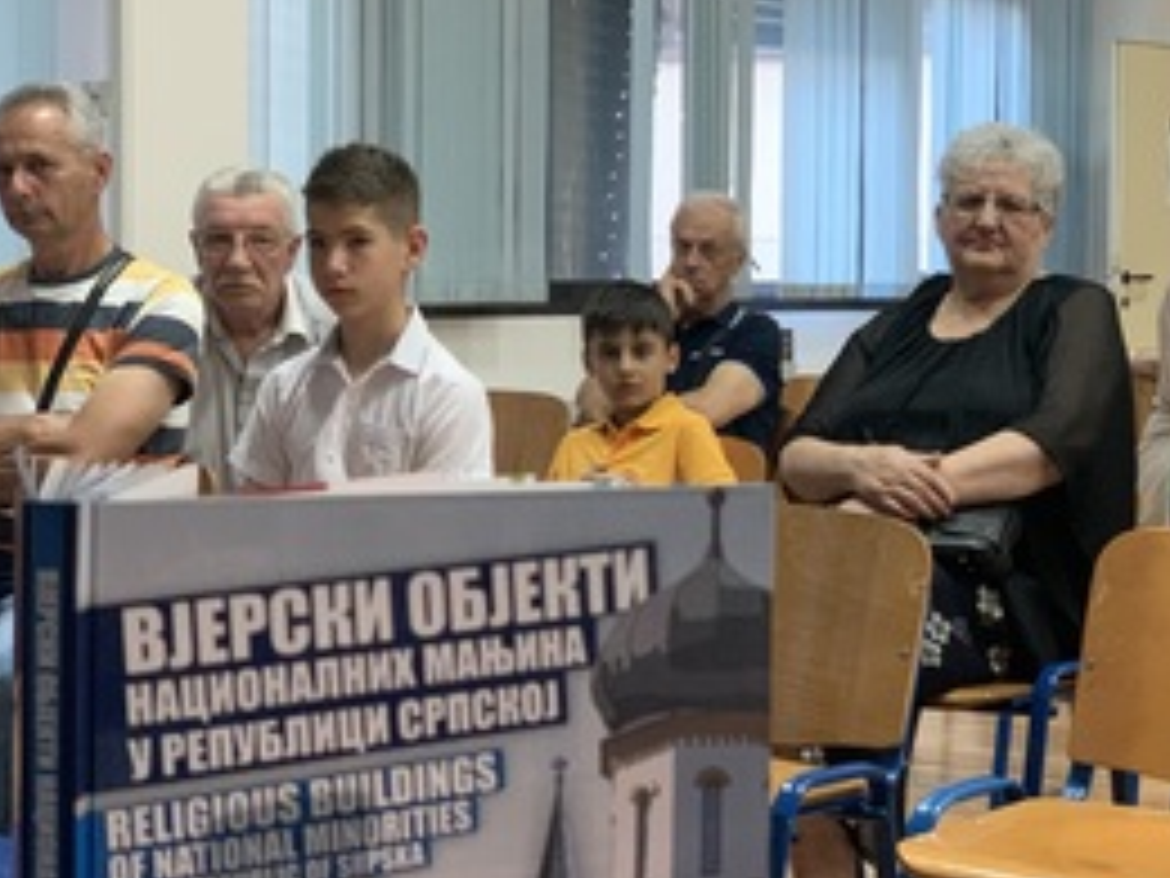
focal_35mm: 78
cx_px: 756
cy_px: 349
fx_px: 2636
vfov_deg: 18.9
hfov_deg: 24.9
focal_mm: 6
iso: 320
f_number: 2.4
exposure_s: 1/50
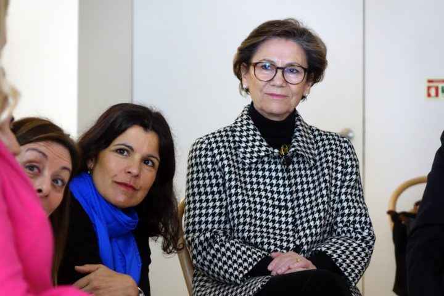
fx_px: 2466
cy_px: 148
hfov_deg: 10.3
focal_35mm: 200
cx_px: 222
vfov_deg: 6.9
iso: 800
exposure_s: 1/25
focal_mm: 73.3
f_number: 2.8
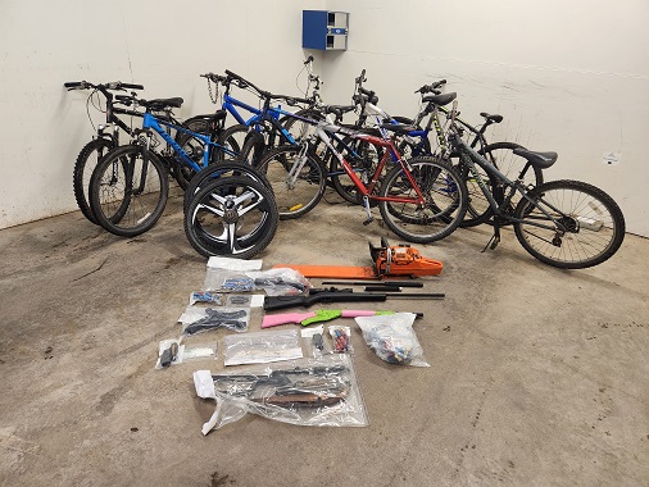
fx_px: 431
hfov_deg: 73.9
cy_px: 244
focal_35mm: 23
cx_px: 324
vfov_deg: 58.9
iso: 250
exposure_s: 1/120
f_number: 1.8
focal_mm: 5.4
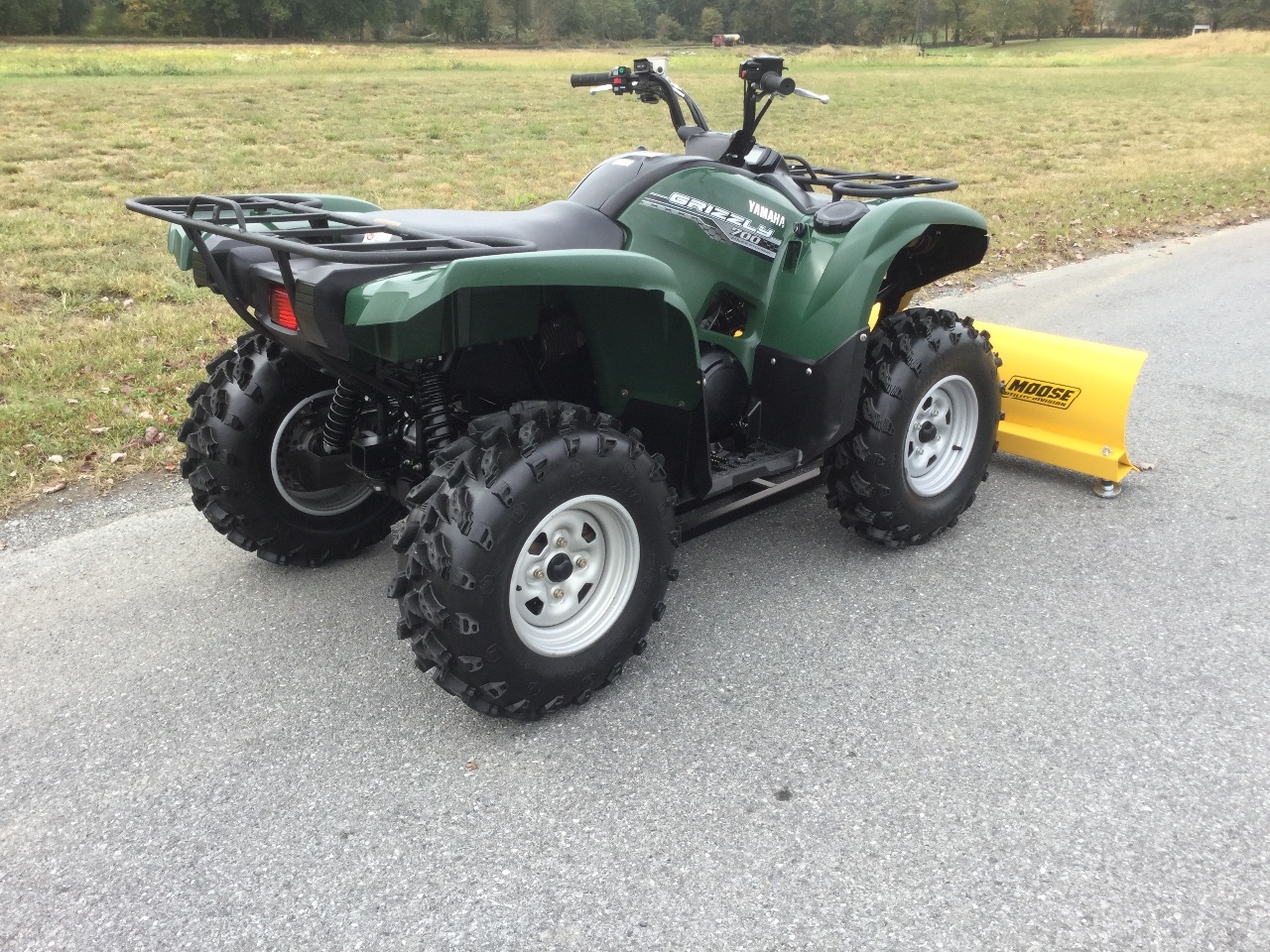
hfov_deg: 58.4
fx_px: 1137
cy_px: 476
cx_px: 635
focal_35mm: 31
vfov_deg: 45.4
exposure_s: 1/286
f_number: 2.4
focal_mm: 3.3
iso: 25
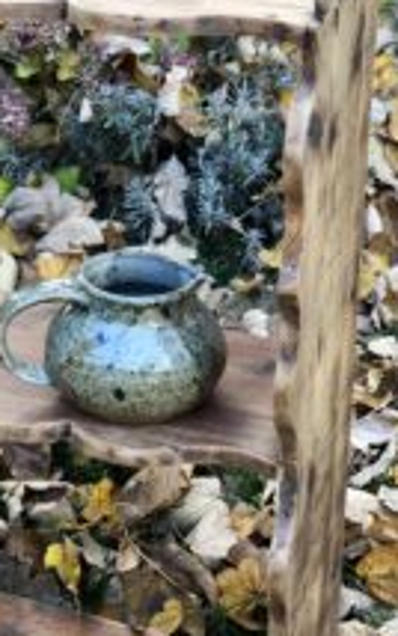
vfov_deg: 20.2
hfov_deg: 12.5
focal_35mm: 103
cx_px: -42
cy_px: 327
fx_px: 1785
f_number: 2.4
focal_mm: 6
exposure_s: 1/60
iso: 25
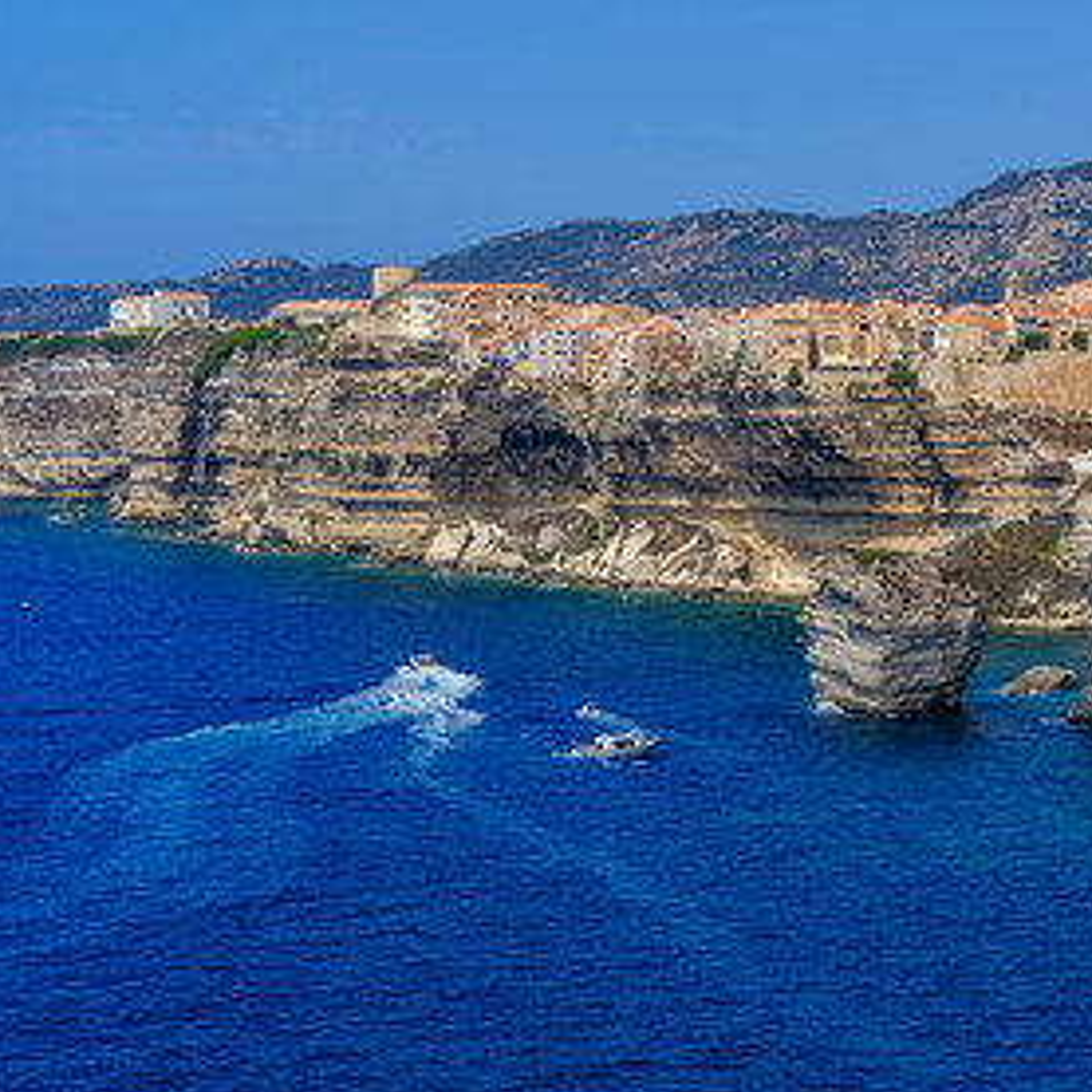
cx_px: 716
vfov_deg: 14.0
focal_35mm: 125
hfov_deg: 13.9
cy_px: 548
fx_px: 4461
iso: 80
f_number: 16
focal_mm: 132.9
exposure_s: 1/60
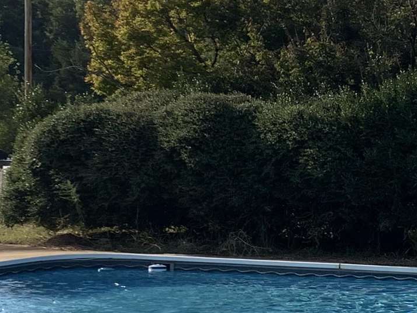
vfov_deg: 13.2
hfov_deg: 16.6
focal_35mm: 112
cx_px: 533
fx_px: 1349
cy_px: 187
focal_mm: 4.25
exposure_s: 1/2481
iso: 25
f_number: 1.8
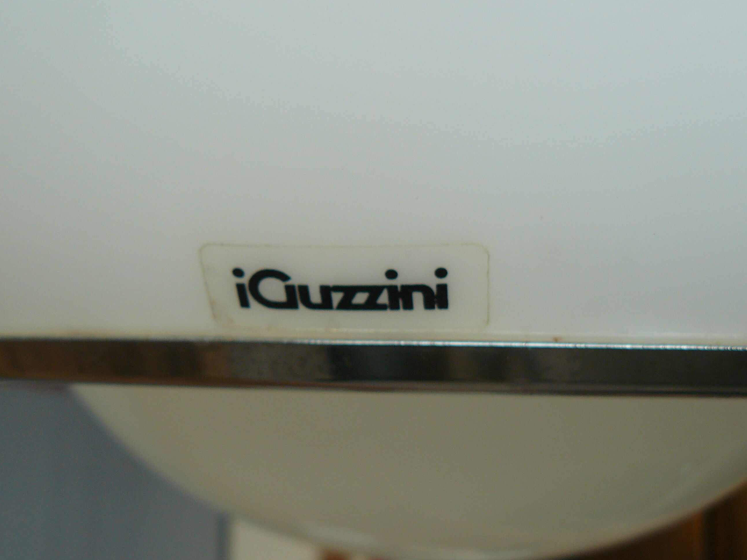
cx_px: 366
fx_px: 928
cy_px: 282
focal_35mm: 43
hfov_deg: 43.8
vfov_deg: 33.6
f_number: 2.8
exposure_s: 1/80
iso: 100
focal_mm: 6
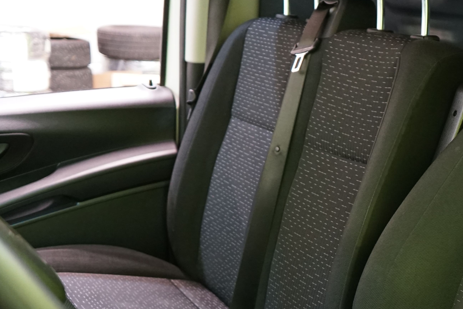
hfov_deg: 29.0
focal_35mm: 67
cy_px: 315
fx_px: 862
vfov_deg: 19.7
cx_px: 407
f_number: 3.5
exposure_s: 1/30
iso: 2000
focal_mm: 29
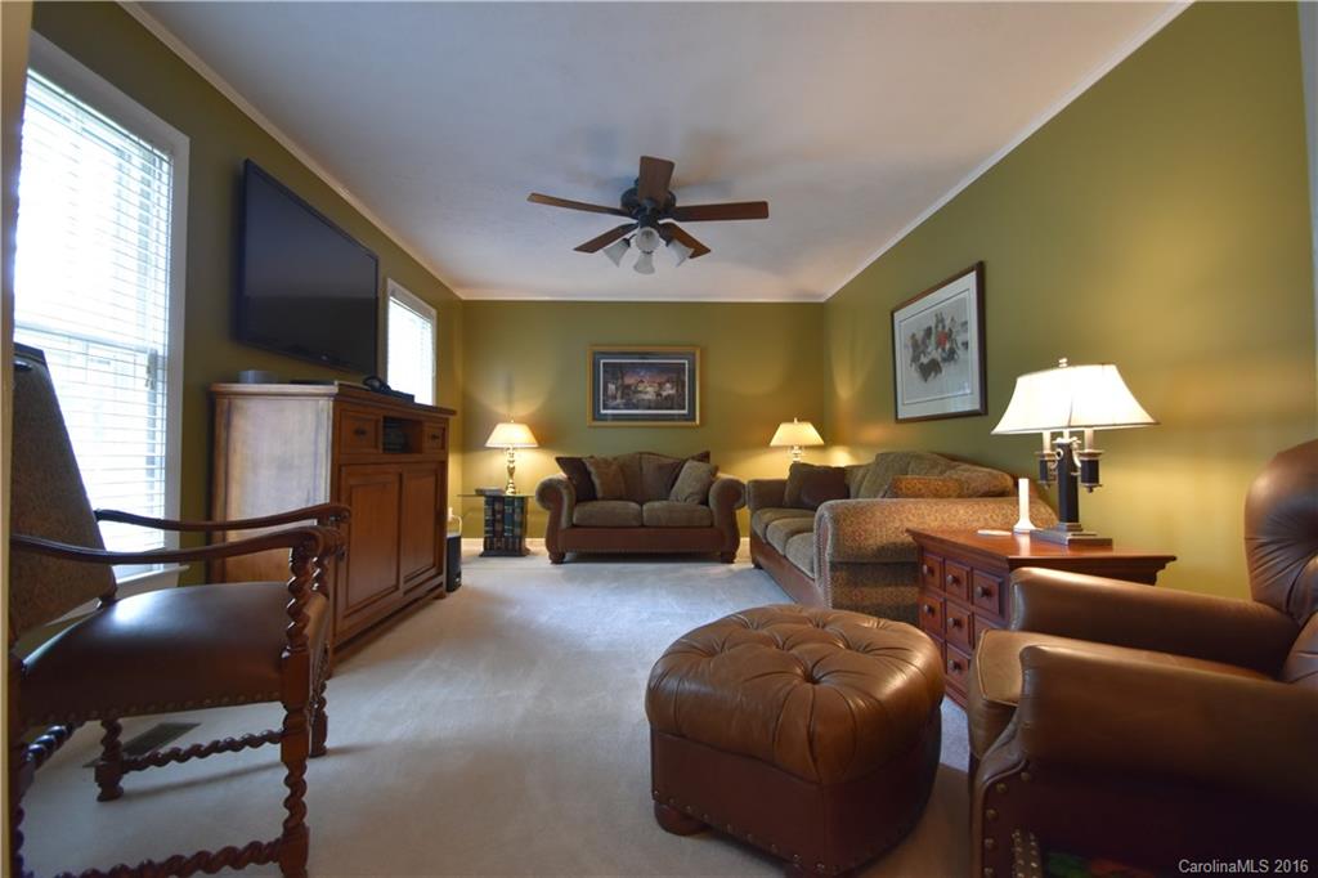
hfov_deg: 100.4
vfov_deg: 77.3
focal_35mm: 15
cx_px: 659
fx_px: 549
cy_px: 439
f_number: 4
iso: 900
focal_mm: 10
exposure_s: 1/60
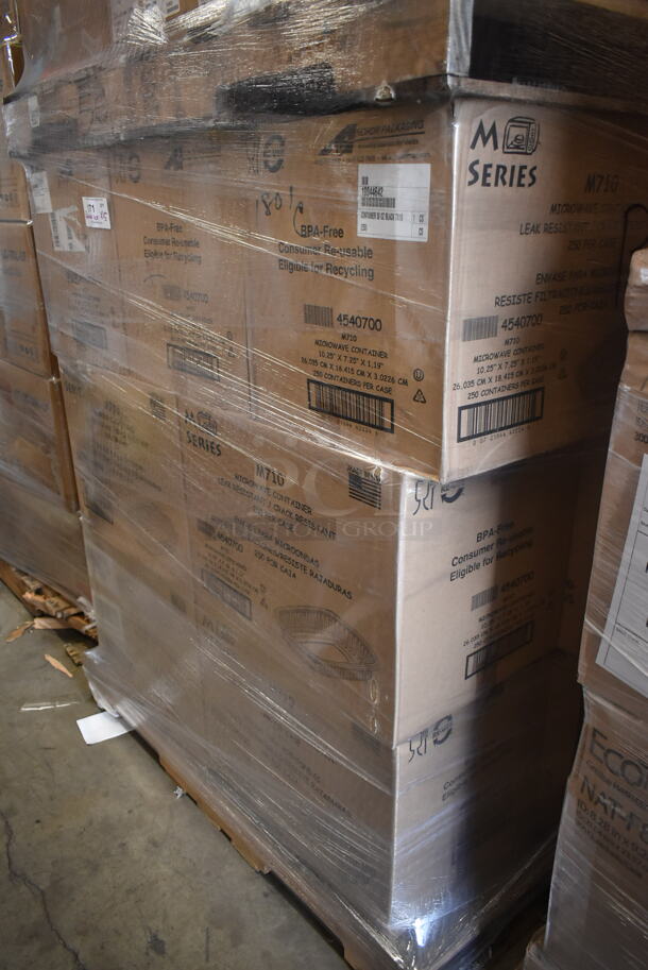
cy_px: 485
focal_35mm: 27
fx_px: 728
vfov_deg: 67.3
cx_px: 324
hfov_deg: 48.0
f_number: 3.5
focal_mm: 18
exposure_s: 1/125
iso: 1400
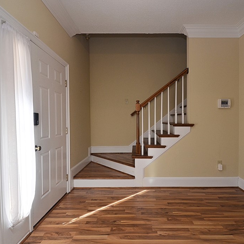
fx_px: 159
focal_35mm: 20
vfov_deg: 74.8
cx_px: 132
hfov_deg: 74.7
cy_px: 121
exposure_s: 1/80
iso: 400
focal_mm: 10
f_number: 5.6
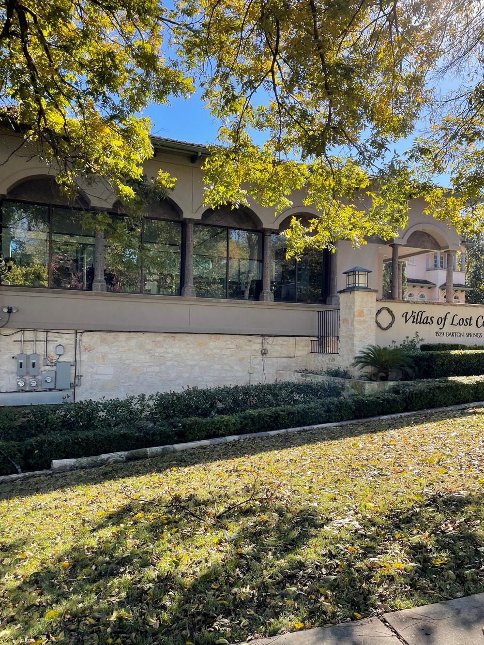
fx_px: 485
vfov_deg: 67.3
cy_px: 322
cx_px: 242
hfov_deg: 53.1
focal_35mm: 26
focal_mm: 4.2
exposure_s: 1/855
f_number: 1.6
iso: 32
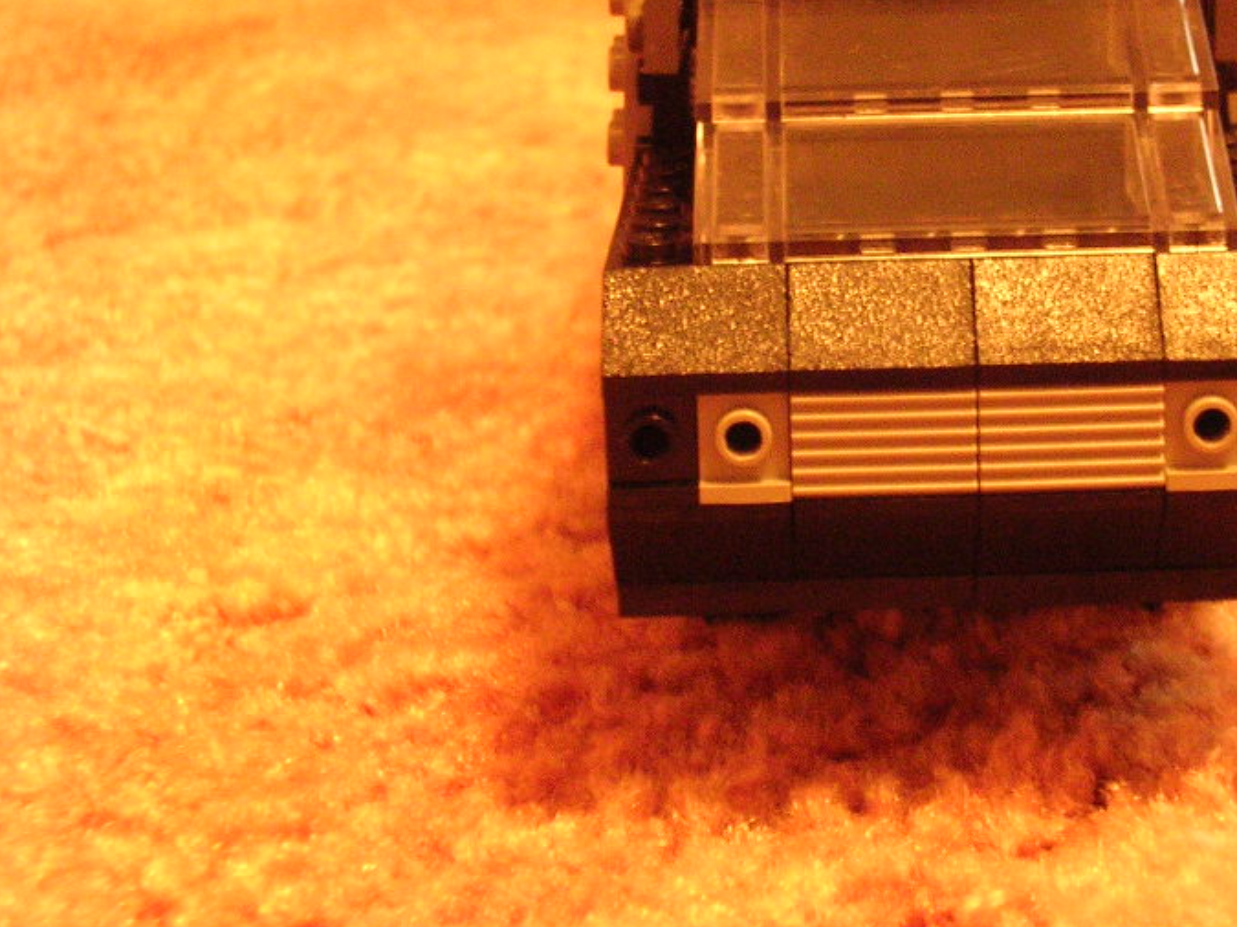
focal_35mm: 91
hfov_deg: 21.4
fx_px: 3251
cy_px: 231
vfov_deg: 16.2
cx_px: 922
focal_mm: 9.1
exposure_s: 1/1.7
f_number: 3.4
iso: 200
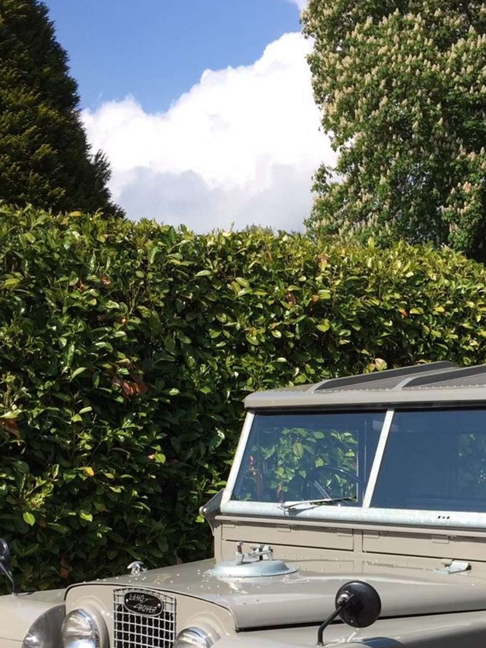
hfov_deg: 24.7
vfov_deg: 31.8
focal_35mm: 58
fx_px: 1086
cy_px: 573
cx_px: 407
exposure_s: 1/1582
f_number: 2.2
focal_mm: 4.15
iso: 32
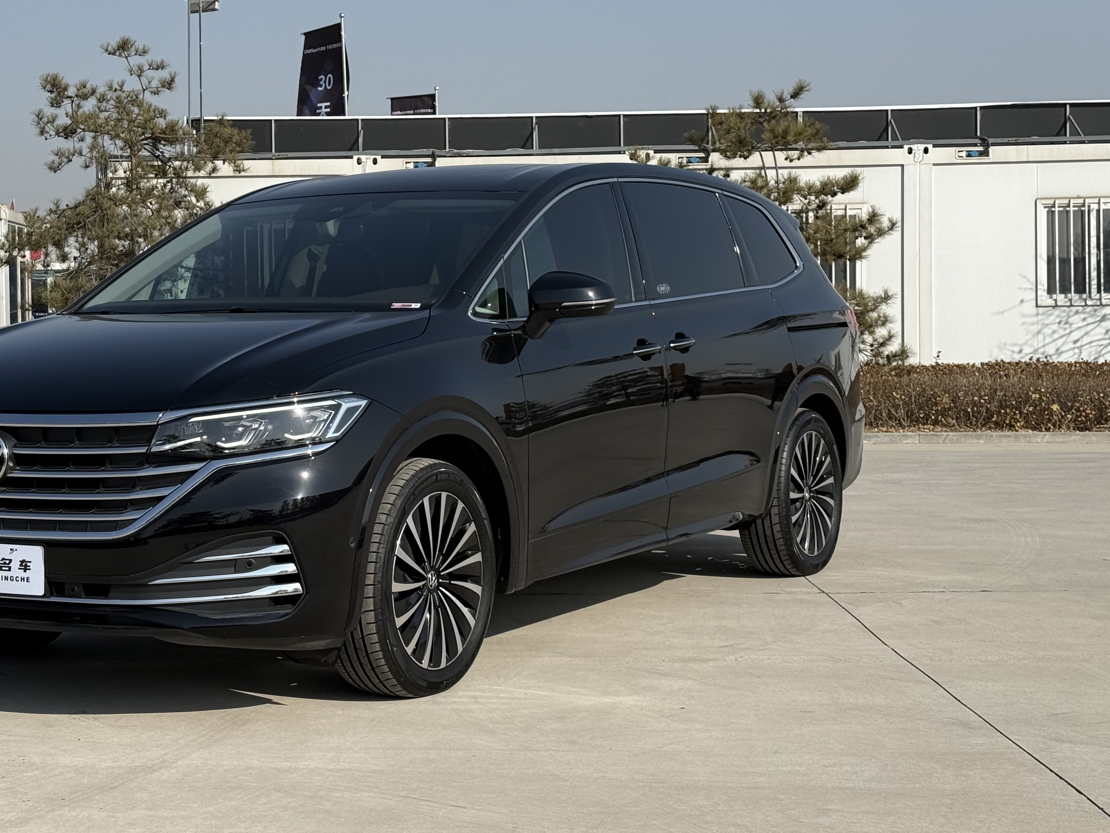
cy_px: 365
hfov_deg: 30.1
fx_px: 2052
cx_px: 394
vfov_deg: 22.9
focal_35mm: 64
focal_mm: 6.76
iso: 80
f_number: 1.78
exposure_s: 1/7874
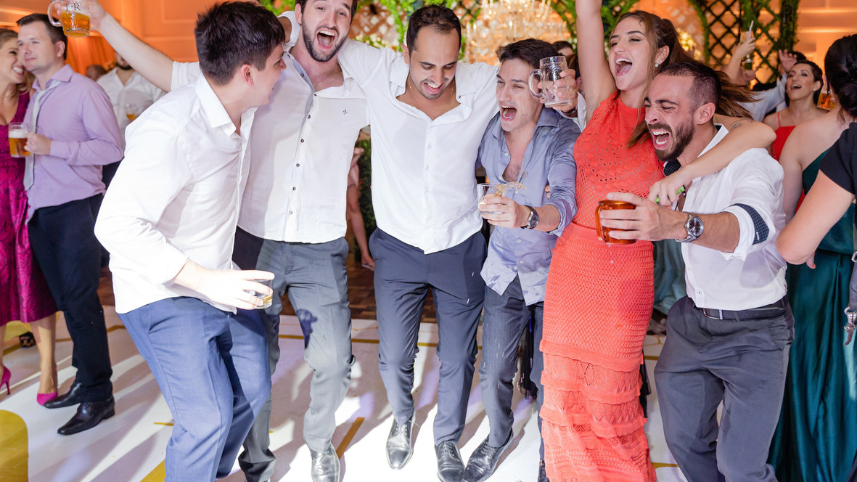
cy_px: 205
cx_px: 424
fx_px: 750
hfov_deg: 59.5
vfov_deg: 35.6
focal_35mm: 33
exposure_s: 1/250
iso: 2500
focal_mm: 31
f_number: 3.5
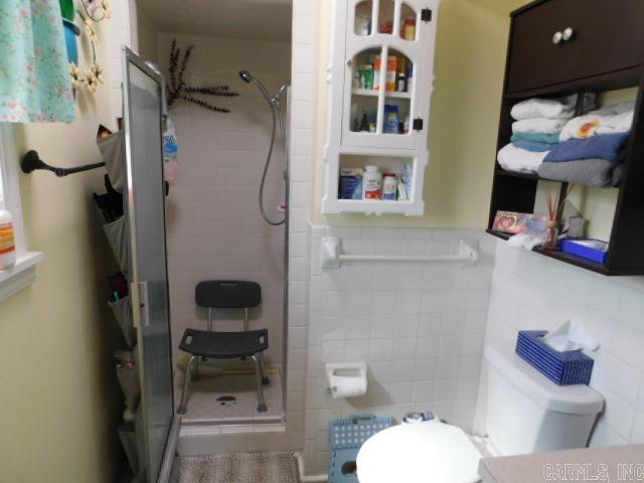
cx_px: 322
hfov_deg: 73.9
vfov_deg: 58.9
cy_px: 242
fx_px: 428
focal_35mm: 23
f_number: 3
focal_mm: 4
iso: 125
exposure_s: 1/30
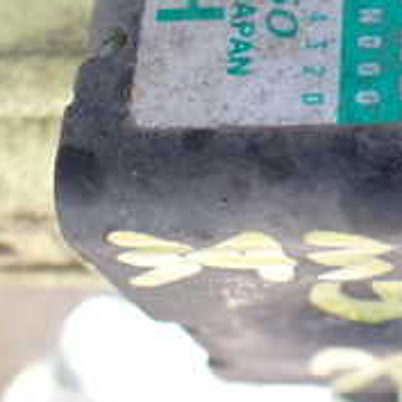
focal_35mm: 90
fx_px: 1182
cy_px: -77
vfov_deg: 18.3
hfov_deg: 19.2
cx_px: 291
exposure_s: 1/125
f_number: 2.3
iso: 200
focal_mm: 5.4
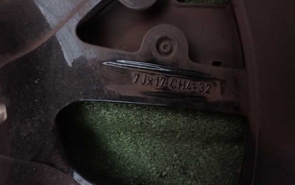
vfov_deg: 46.0
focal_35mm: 27
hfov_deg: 68.4
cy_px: 84
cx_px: 147
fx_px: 217
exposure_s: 1/15
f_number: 2
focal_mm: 4.5
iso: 800
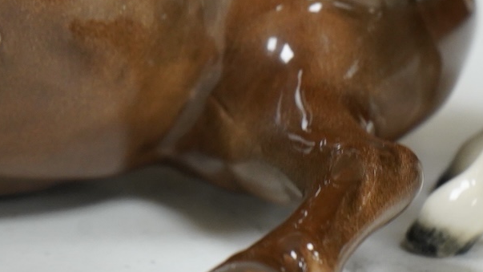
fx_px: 2676
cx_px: 51
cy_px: -16
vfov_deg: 5.8
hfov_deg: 10.3
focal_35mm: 209
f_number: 8
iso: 2500
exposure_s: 1/80
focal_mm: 70
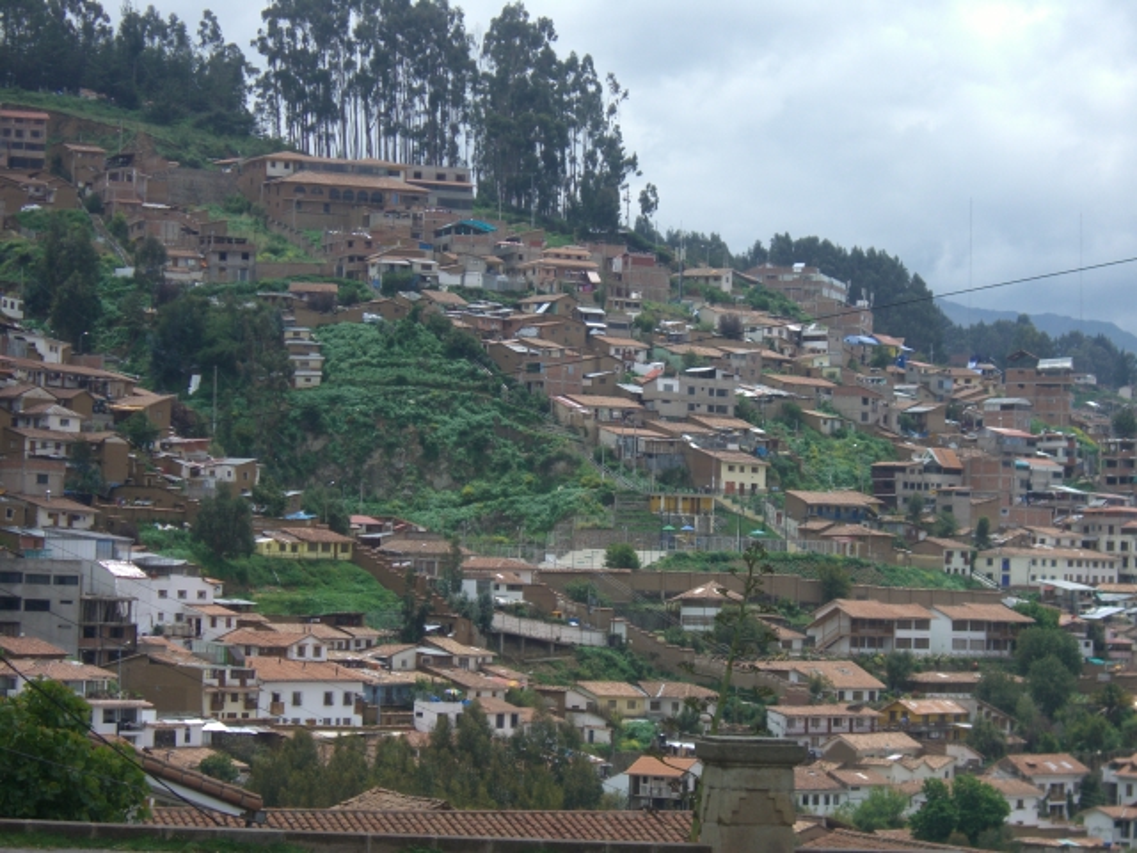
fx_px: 3744
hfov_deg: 17.3
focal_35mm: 114
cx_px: 568
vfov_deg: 13.0
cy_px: 426
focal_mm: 23.7
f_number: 5.4
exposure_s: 1/320
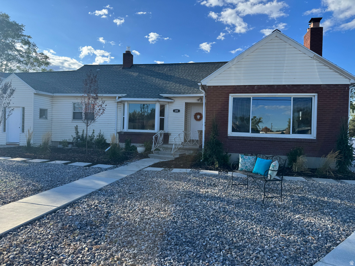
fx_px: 246
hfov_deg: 71.6
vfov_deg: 56.8
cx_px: 178
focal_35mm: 24
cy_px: 133
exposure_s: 1/2105
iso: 80
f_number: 1.78
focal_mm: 6.76
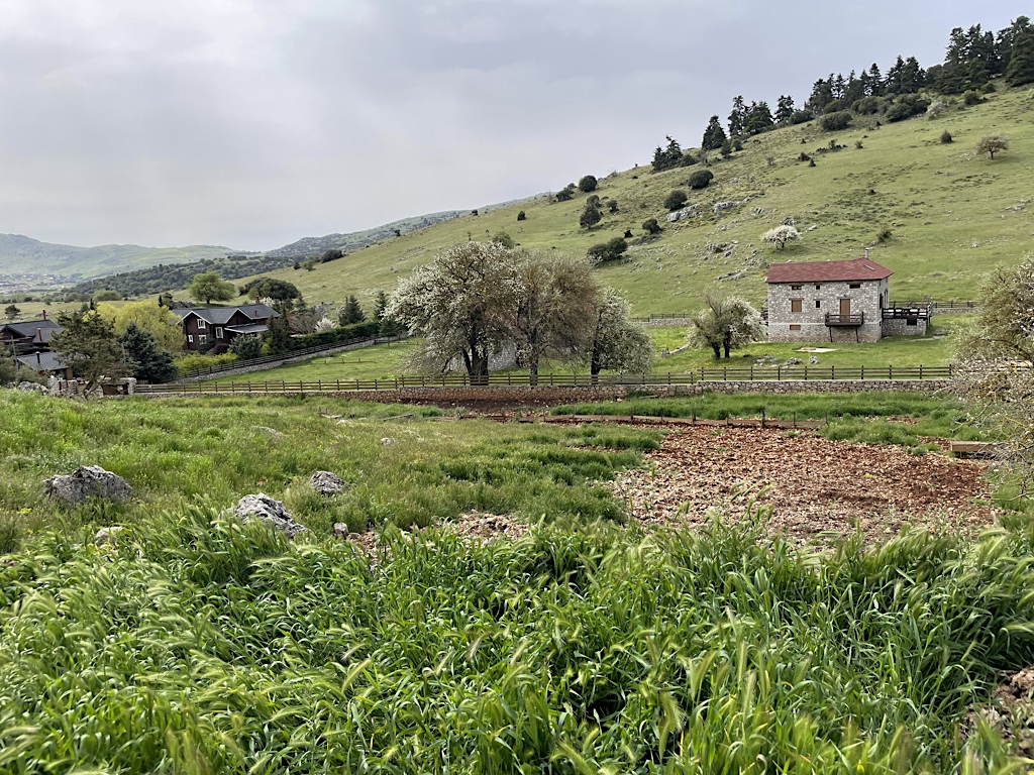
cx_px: 517
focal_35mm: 26
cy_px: 388
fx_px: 777
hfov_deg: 67.3
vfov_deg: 53.1
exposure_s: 1/2564
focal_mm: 4.2
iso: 32
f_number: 1.6
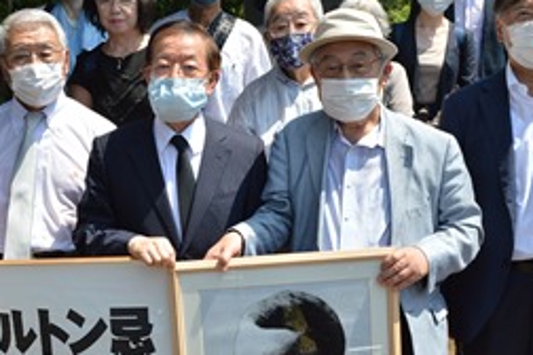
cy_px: 167
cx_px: 263
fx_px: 873
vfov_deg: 23.0
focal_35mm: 59
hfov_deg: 33.9
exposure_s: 1/250
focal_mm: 22
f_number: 8
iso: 100
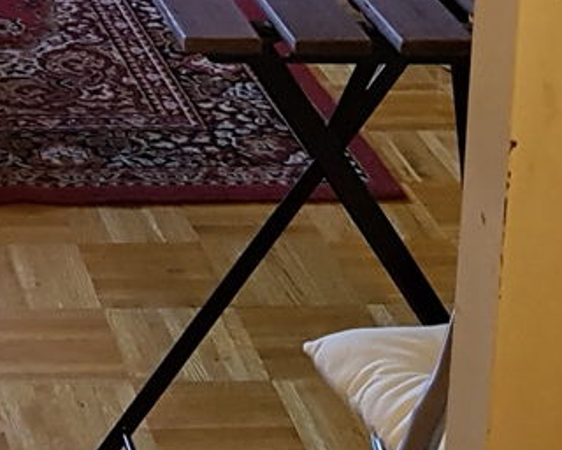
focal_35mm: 127
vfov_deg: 11.5
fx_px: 2112
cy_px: -274
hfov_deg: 14.4
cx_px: -204
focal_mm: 4.2
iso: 200
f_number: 1.7
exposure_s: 1/25
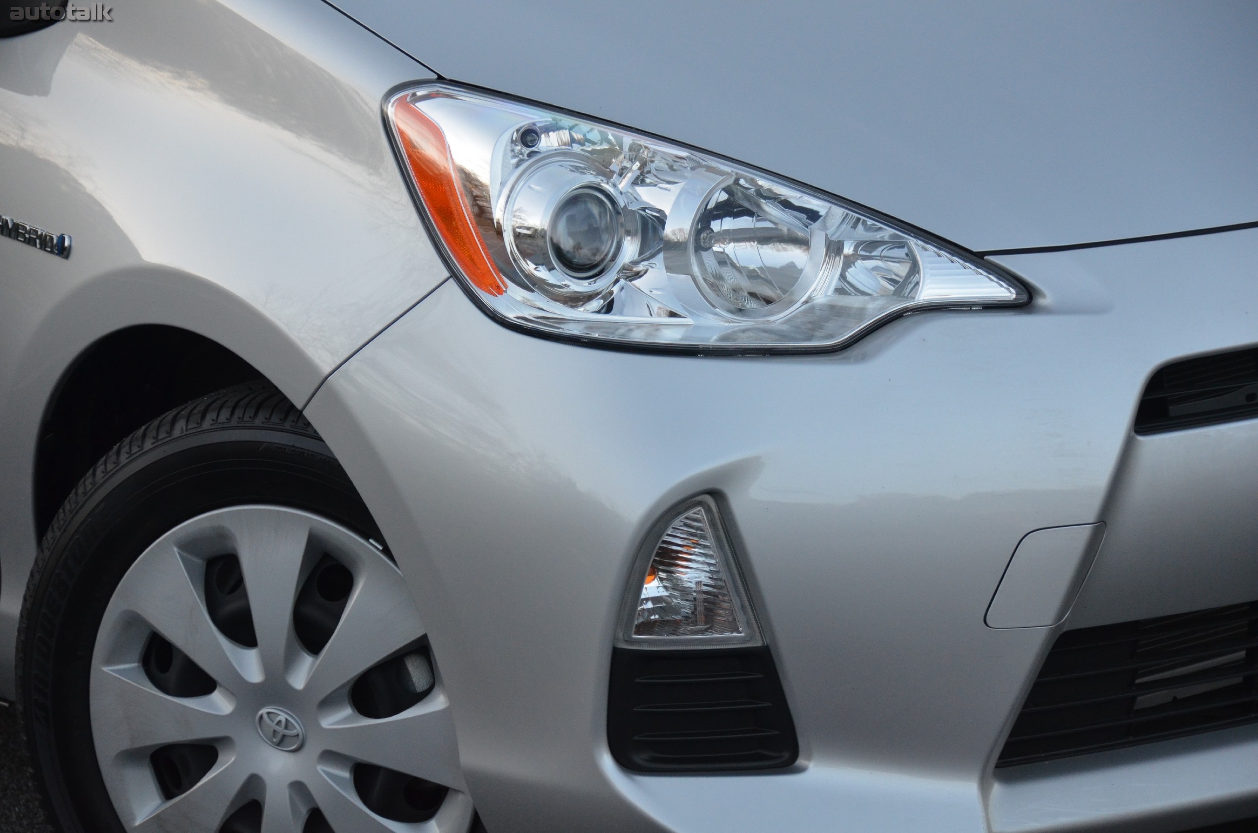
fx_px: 5493
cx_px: 629
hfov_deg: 13.1
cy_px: 416
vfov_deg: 8.7
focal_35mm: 158
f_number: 5.3
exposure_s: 1/500
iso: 1400
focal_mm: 105
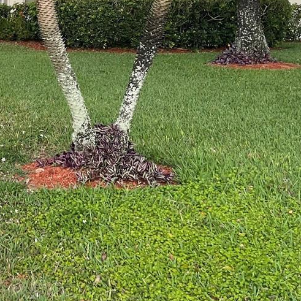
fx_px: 708
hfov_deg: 21.3
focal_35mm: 72
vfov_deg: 23.5
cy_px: 42
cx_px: -112
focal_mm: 5.1
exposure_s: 1/818
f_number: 1.6
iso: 32
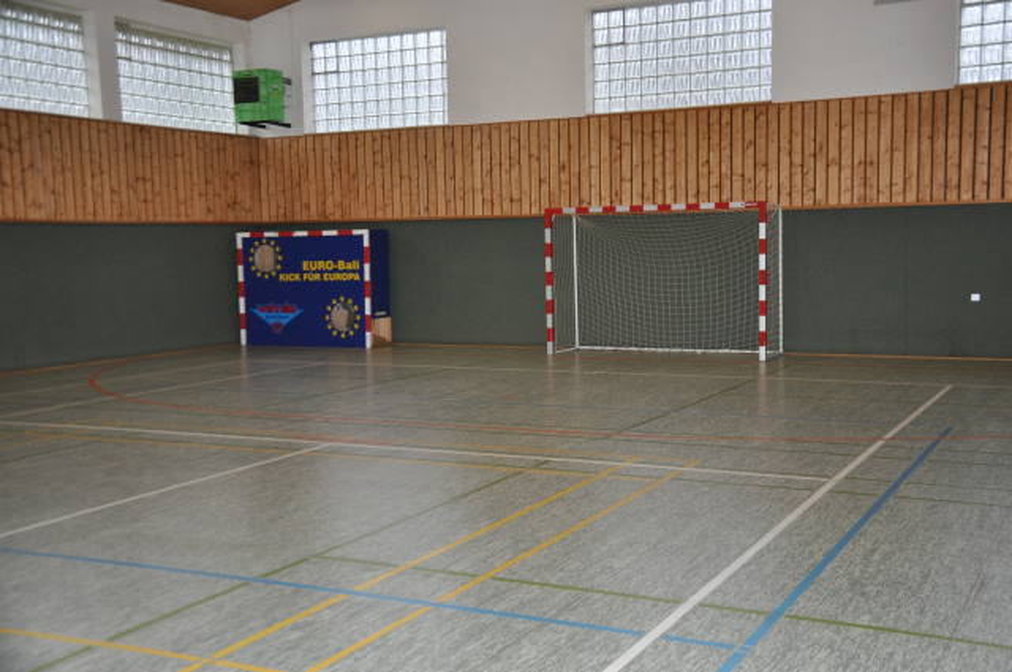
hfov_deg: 46.5
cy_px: 336
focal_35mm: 42
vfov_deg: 31.8
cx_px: 506
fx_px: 1179
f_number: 4
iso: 800
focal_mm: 28
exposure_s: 1/60
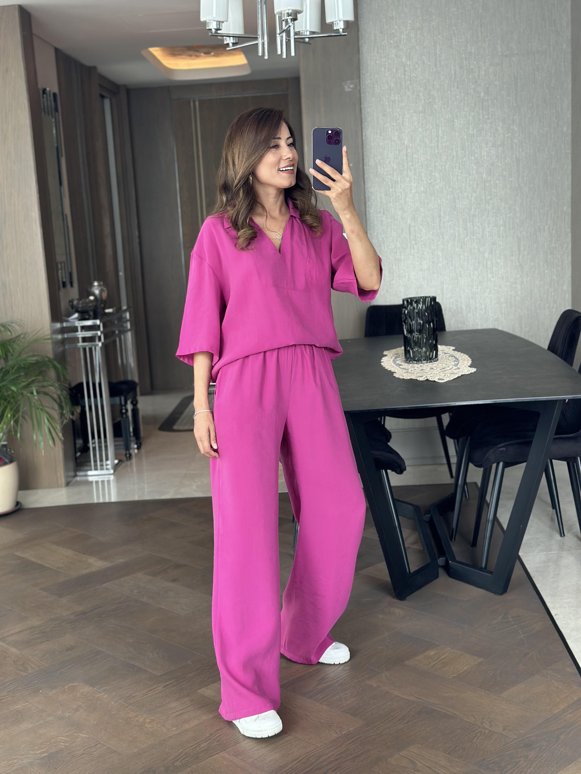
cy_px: 387
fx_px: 1074
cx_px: 290
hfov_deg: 30.3
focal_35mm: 48
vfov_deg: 39.7
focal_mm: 6.86
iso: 125
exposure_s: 1/82
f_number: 1.78
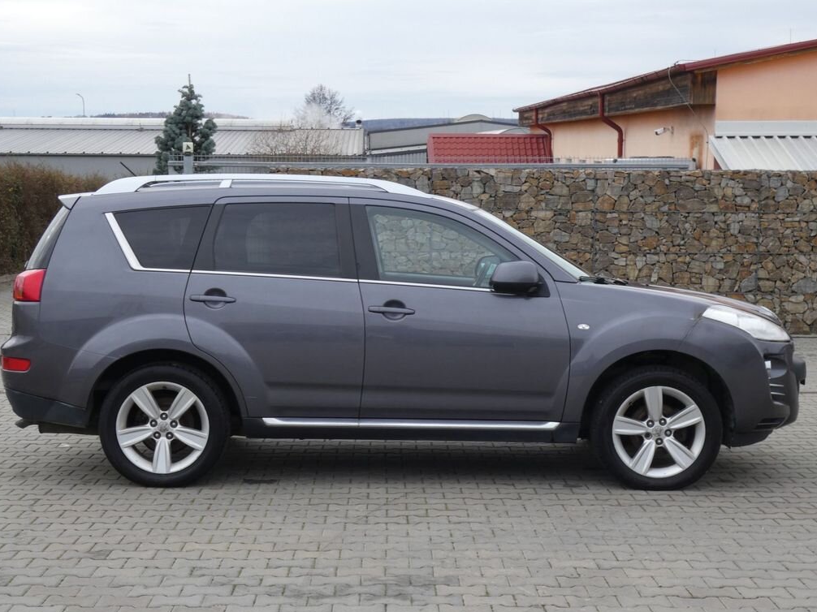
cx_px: 407
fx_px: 1321
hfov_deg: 34.4
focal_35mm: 56
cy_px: 311
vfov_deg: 26.1
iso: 80
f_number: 5.6
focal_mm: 9.9
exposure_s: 1/80
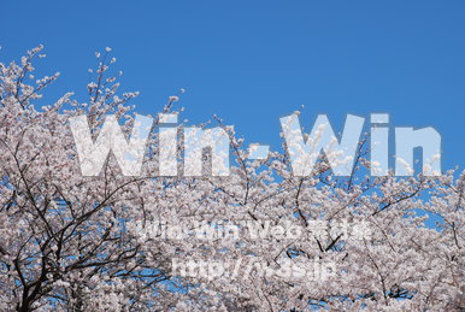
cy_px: 157
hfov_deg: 22.8
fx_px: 1152
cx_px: 255
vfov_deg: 15.4
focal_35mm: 89
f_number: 8
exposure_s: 1/250
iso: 100
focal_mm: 52
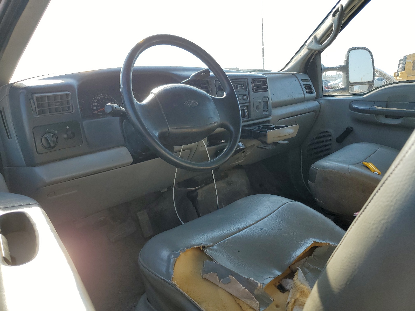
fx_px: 312
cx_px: 208
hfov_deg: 67.3
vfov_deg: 53.1
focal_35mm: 26
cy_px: 156
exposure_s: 1/769
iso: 50
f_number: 1.5
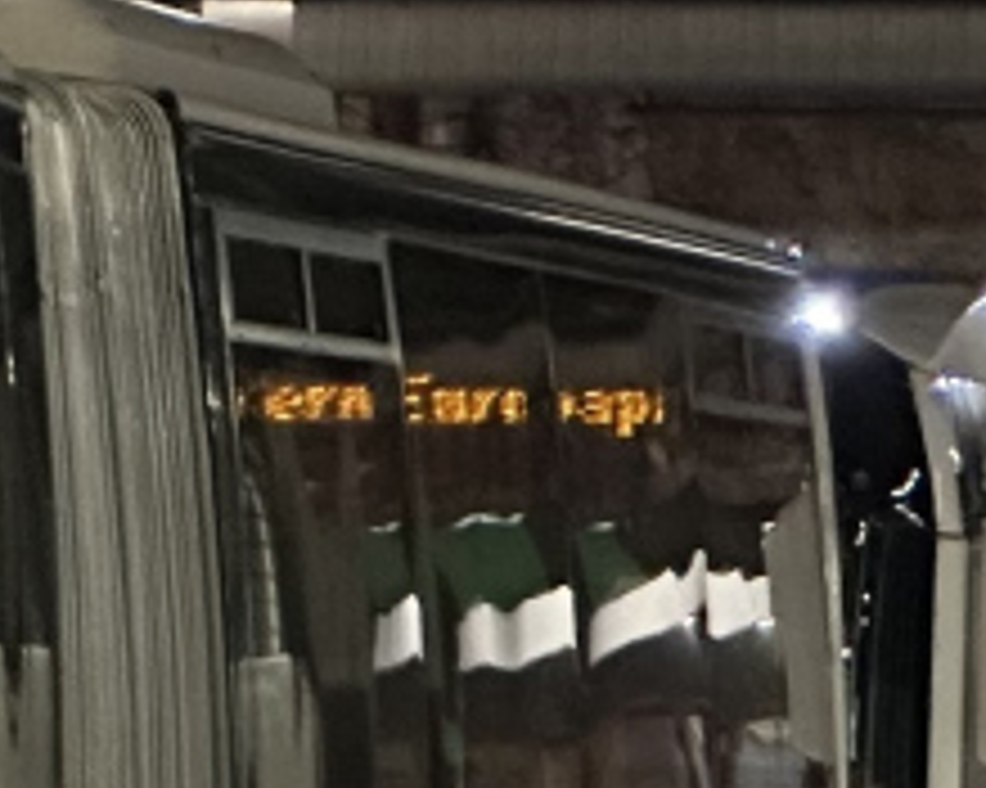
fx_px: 13038
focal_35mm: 447
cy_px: 826
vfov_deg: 3.5
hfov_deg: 4.2
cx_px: -1733
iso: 1250
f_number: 2.8
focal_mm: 9
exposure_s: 1/34
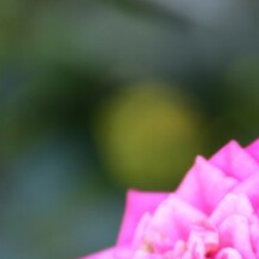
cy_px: 301
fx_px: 5629
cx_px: 240
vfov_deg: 2.6
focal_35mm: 665
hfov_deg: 2.6
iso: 100
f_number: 5.6
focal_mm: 140
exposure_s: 1/20
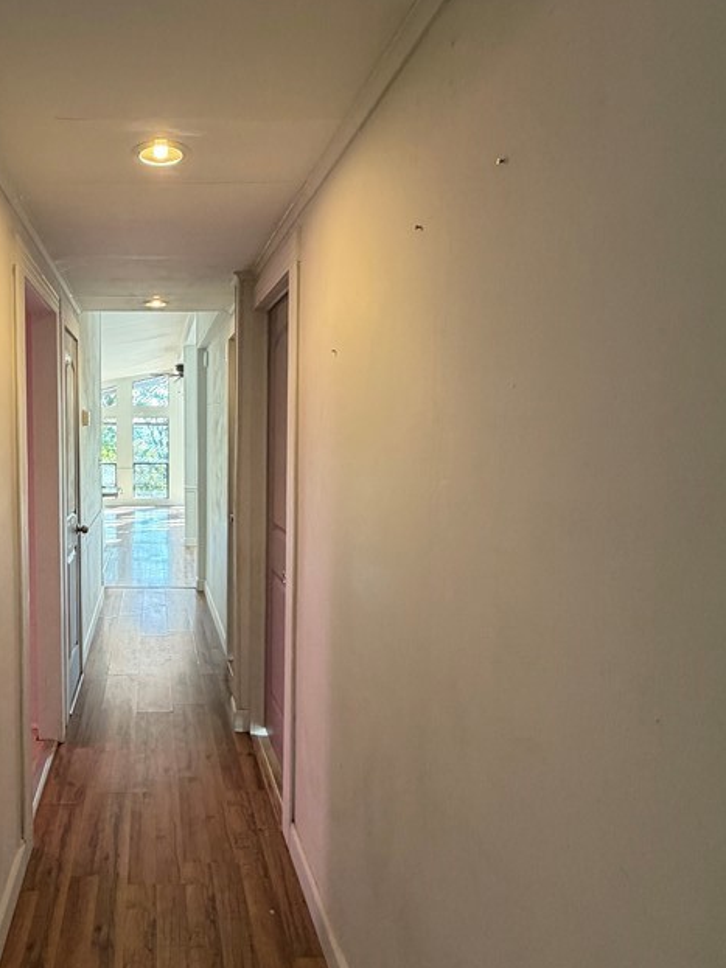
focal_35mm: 23
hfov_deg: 55.2
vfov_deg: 73.9
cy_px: 477
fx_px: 643
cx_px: 157
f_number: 2.2
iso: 250
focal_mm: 2.22
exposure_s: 1/60
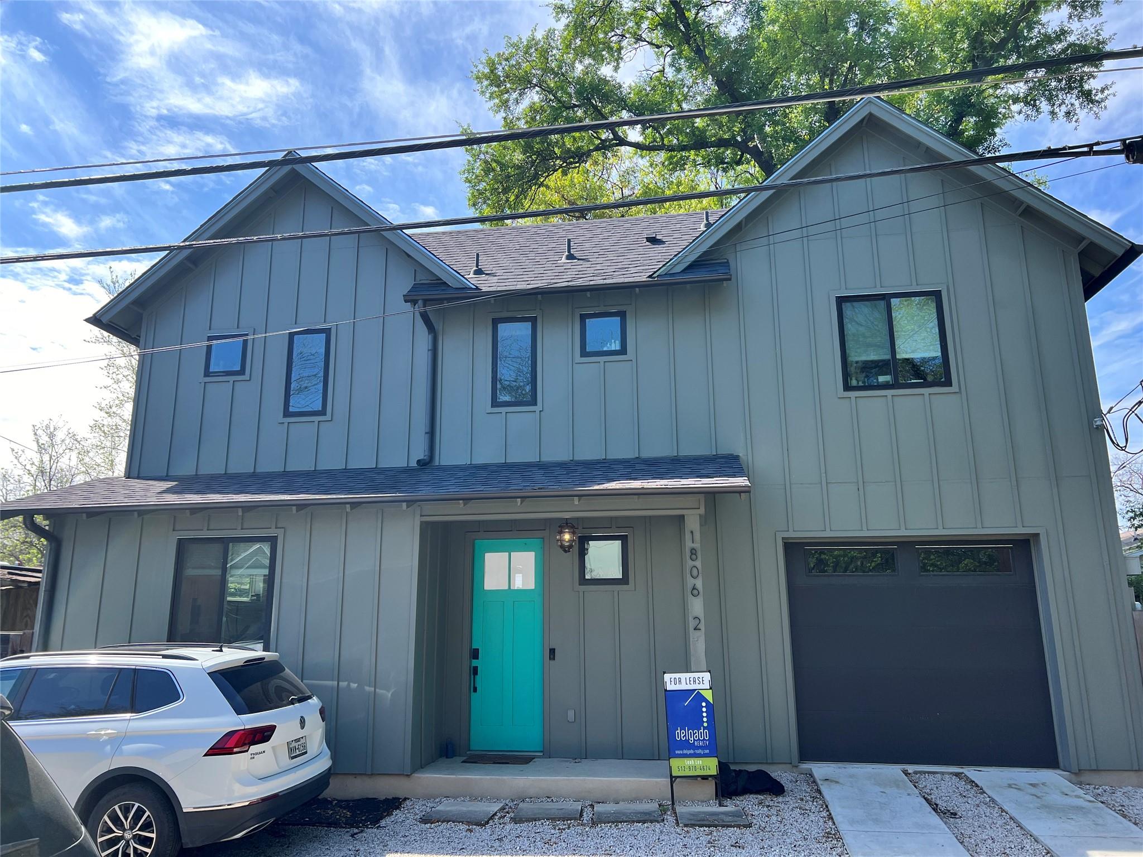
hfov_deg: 67.3
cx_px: 572
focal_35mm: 26
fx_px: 859
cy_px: 428
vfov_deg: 53.1
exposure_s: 1/1048
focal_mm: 5.7
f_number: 1.5
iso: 50
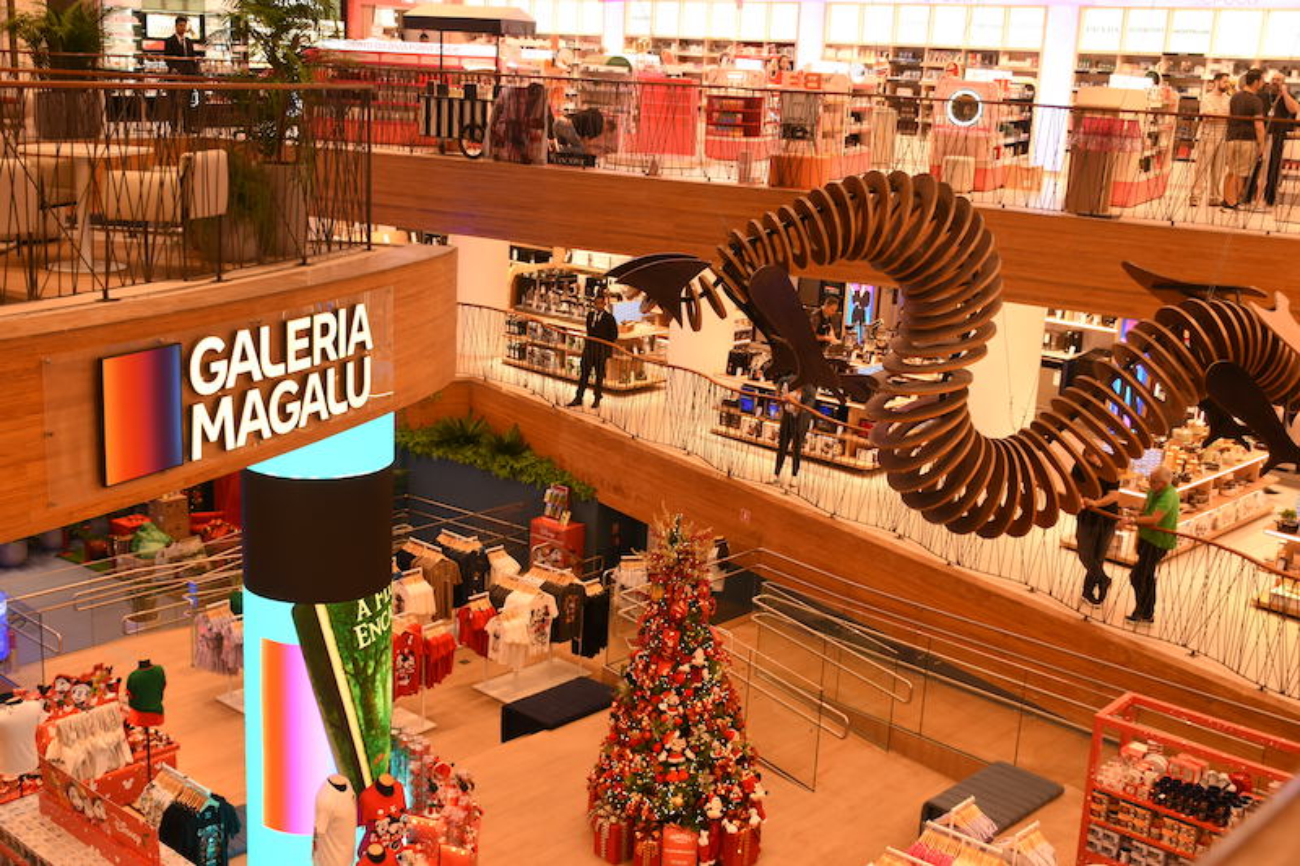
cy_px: 433
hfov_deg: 47.9
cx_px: 650
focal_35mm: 40
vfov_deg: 33.0
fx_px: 1462
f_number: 5.6
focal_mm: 27
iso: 320
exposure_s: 1/30
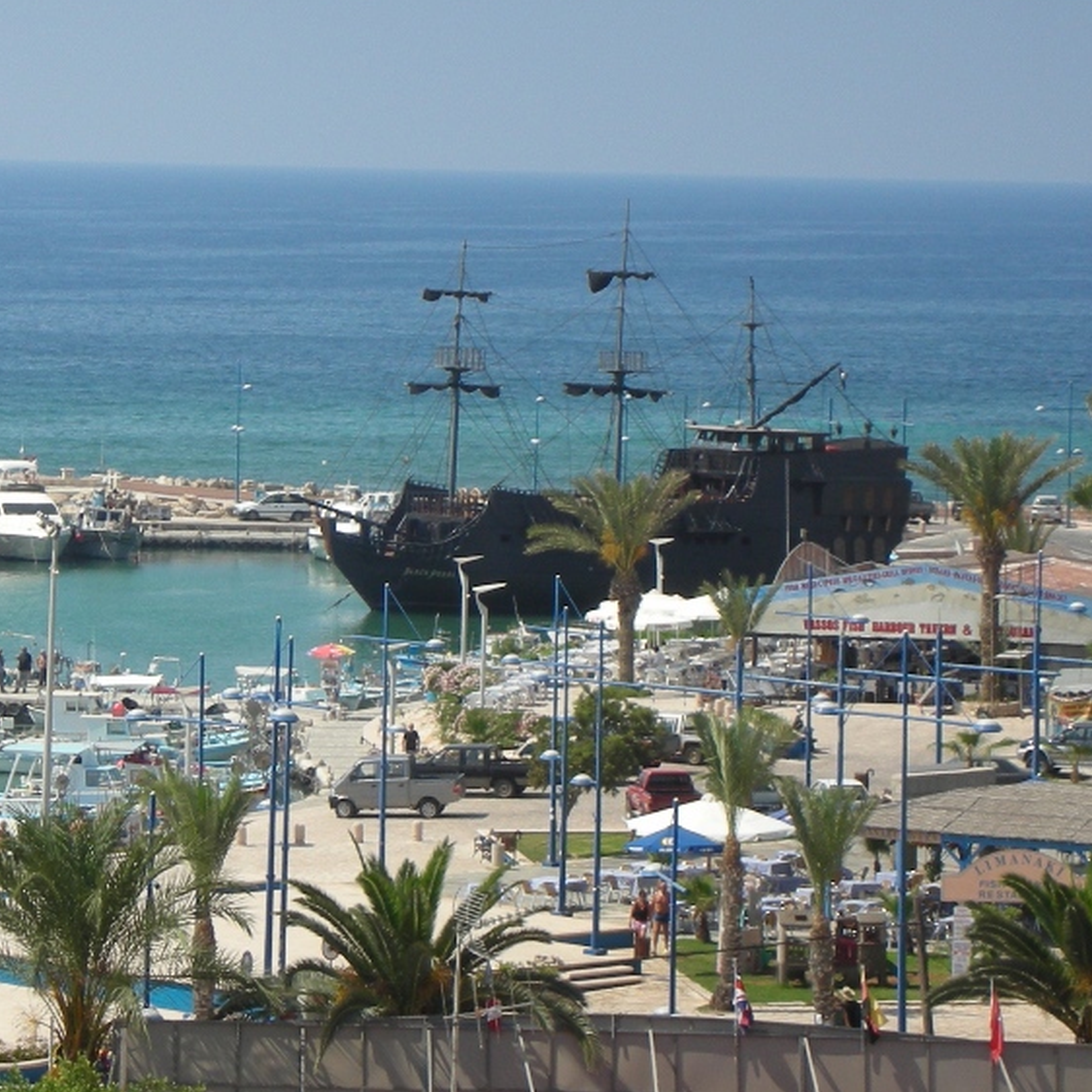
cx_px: 200
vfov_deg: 9.4
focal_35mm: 186
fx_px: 6638
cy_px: 329
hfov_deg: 9.4
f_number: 5.4
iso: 50
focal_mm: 17.4
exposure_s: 1/327
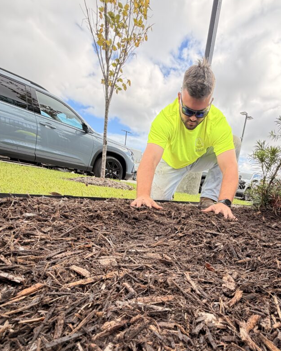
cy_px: 225
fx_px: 187
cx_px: 169
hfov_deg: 73.0
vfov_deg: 84.2
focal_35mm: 18
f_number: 2.2
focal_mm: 2.22
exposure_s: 1/502
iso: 50
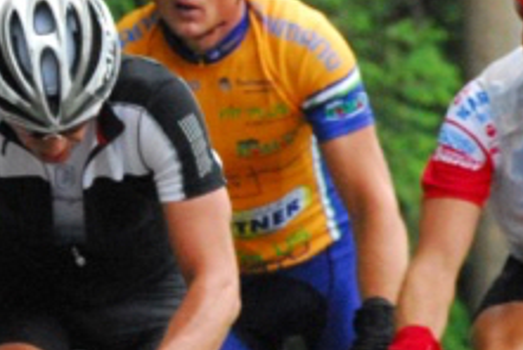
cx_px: -622
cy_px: 101
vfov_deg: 1.0
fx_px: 20264
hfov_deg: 1.5
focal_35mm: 1393
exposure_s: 1/350
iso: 1600
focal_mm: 200
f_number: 5
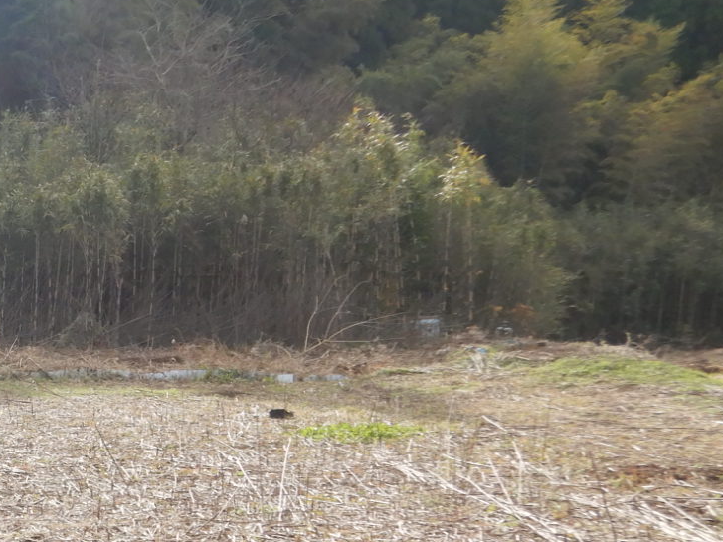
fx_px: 1566
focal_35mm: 75
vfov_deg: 19.4
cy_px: 451
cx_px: -123
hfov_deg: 23.9
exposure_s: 1/640
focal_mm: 4.3
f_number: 2.8
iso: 125
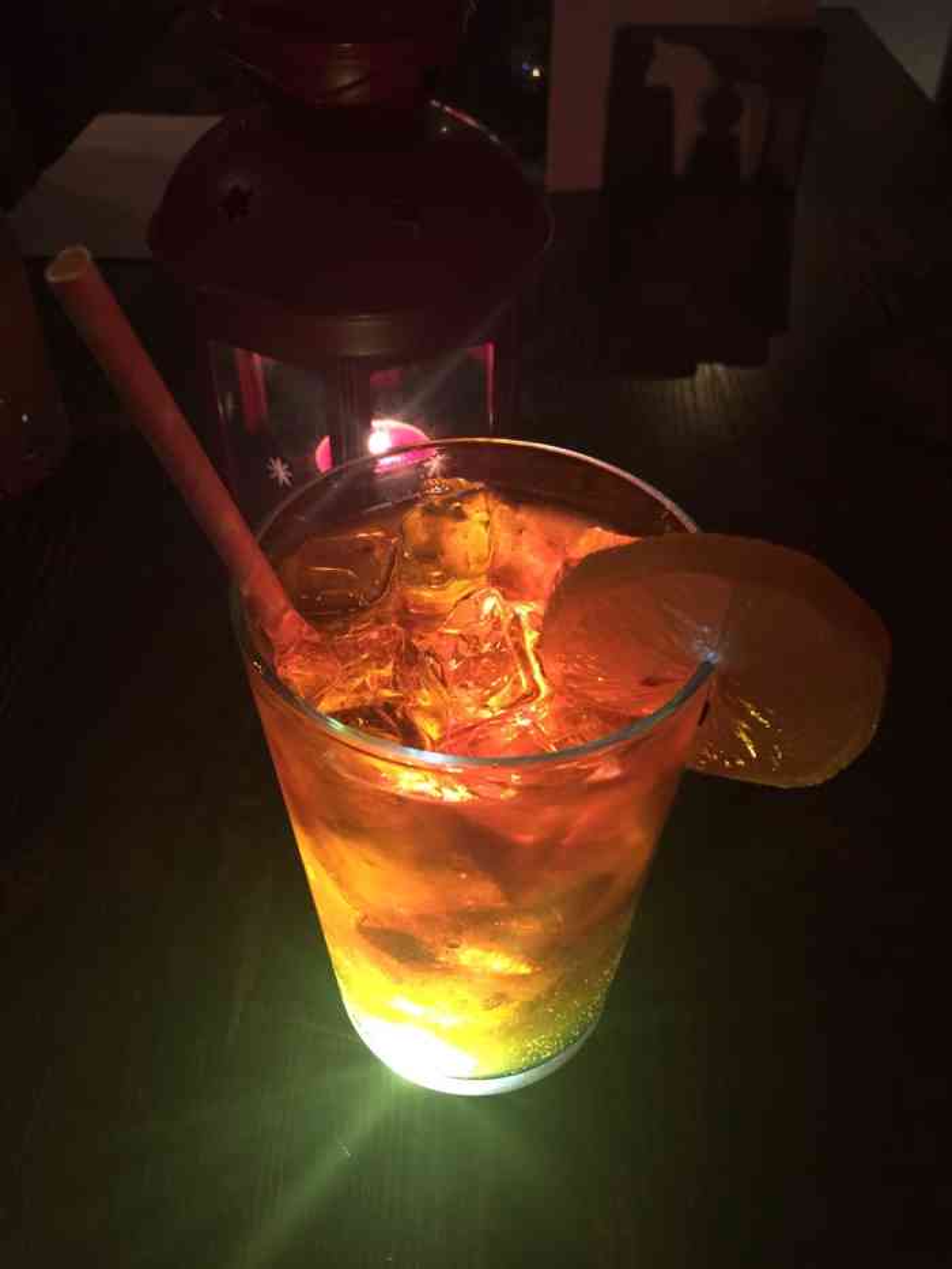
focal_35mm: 29
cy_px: 634
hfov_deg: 48.2
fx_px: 1063
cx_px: 476
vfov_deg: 61.7
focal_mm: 4.15
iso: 125
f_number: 2.2
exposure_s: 1/8
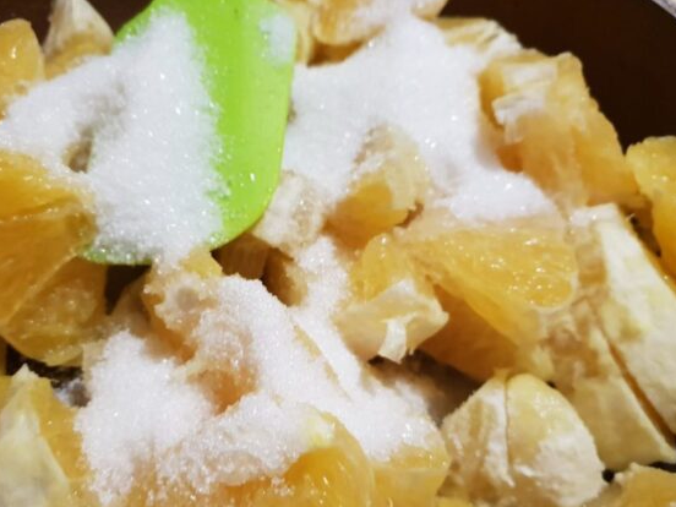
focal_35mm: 33
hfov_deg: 55.1
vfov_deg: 42.6
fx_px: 644
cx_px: 285
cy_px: 319
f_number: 1.5
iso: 320
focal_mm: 4.3
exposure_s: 1/25
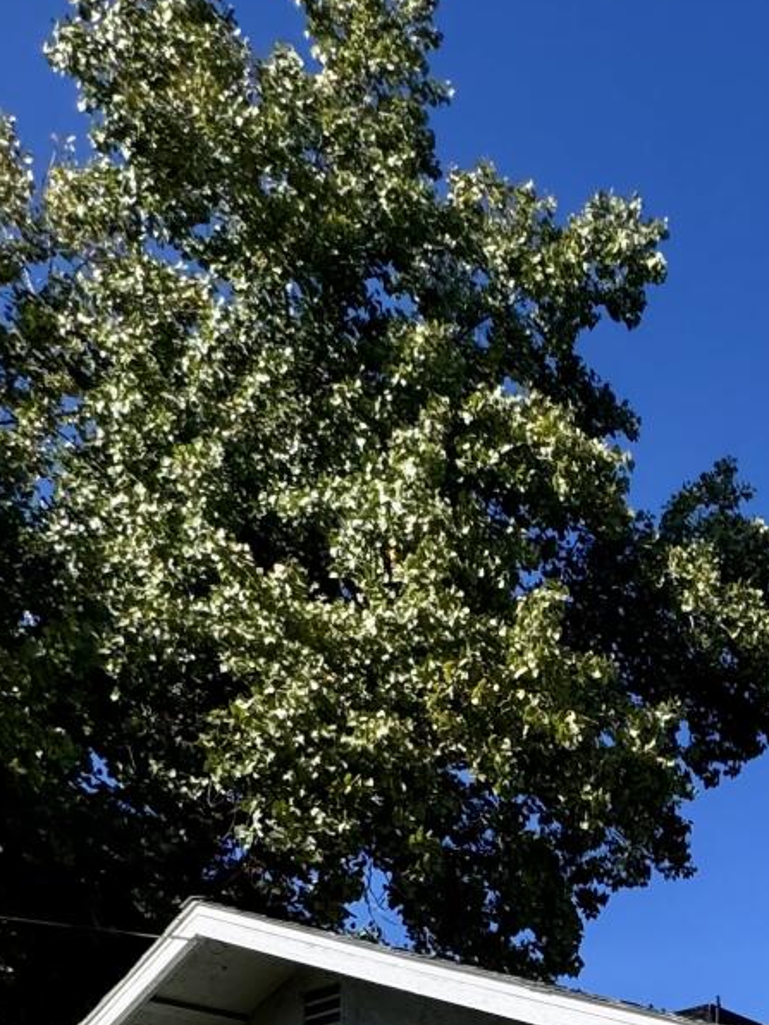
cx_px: 1008
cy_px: 1338
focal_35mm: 47
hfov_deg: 26.2
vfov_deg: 31.2
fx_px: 1392
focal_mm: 2.22
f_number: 2.2
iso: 50
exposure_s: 1/2415
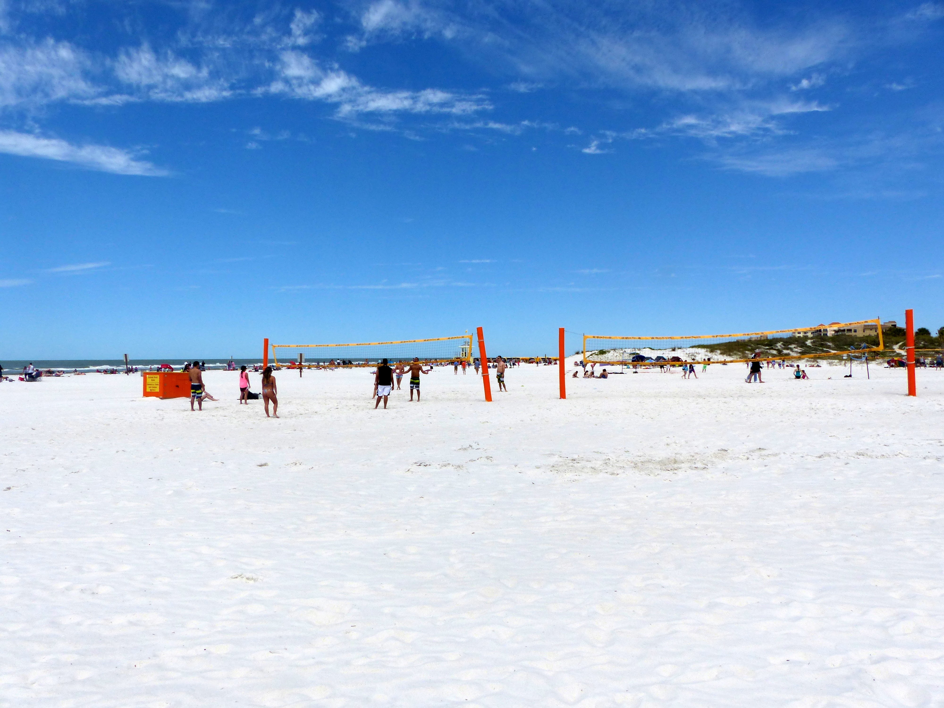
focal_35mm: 25
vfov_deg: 54.9
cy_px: 354
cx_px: 472
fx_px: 682
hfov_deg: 69.4
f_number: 5.6
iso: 100
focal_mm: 4.5
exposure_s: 1/1300
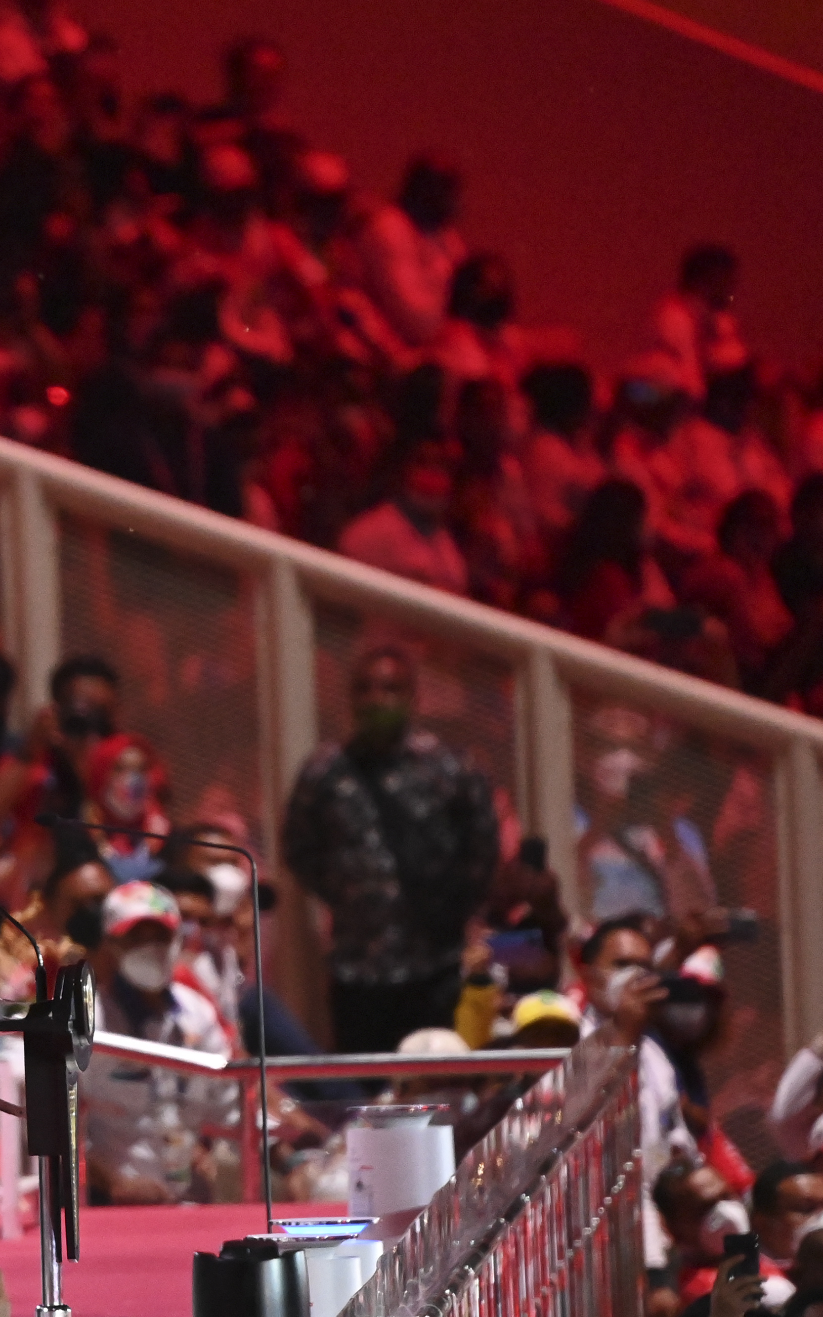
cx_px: 68
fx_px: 30755
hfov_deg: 1.5
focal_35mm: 857
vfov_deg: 2.5
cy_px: 659
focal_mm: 560
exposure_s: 1/320
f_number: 5.6
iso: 12800
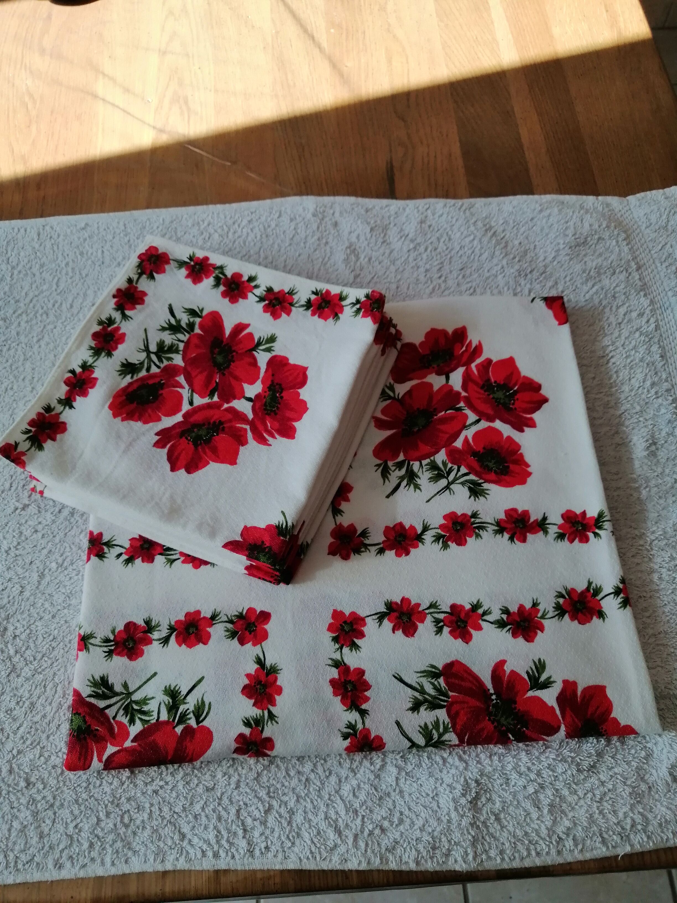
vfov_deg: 67.3
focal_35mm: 26
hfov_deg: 53.1
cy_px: 452
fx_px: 678
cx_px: 338
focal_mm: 3.96
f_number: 1.8
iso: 160
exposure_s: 1/421
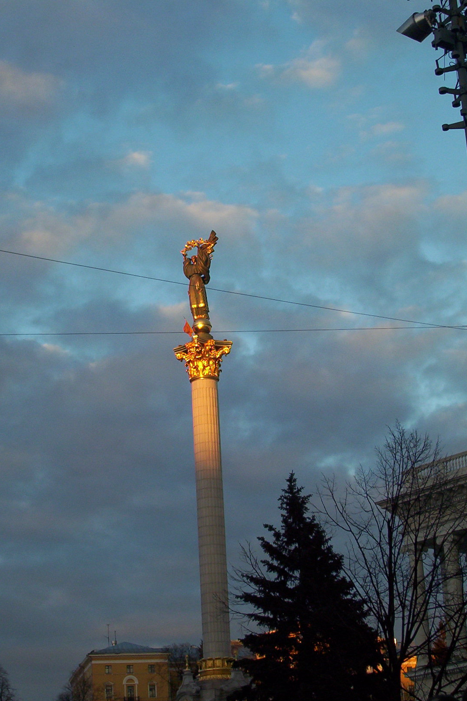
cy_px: 350
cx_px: 205
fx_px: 1653
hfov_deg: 16.1
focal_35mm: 85
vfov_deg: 23.9
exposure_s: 1/251
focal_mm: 10.76
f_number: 3.62
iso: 100
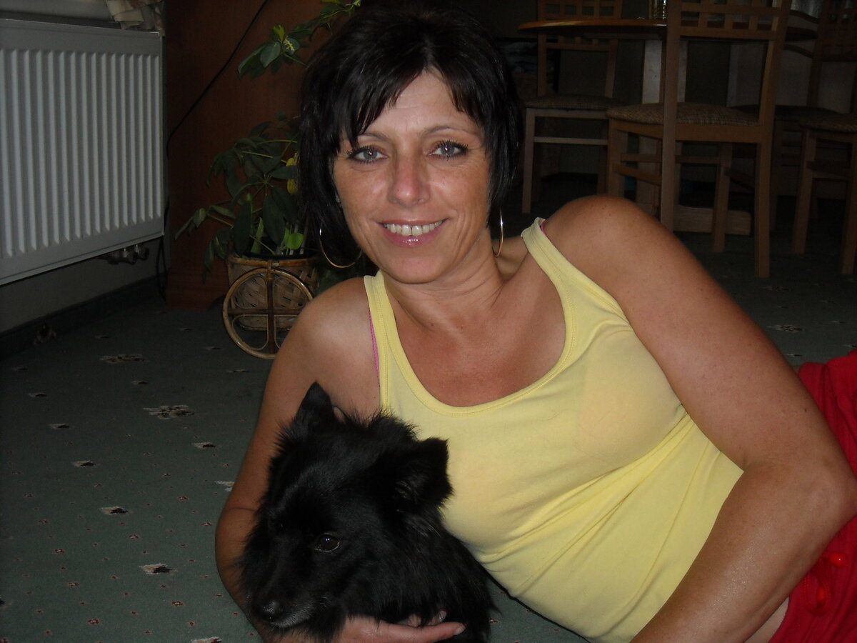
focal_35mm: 44
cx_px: 428
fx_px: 1089
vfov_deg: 32.9
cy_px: 322
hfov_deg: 42.9
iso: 200
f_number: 3.1
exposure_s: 1/60
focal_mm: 7.1
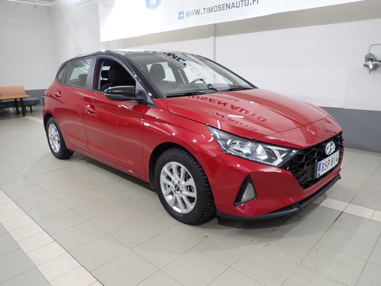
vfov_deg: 54.9
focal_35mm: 25
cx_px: 190
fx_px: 275
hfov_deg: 69.4
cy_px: 143
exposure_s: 1/60
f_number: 2
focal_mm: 4.5
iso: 200
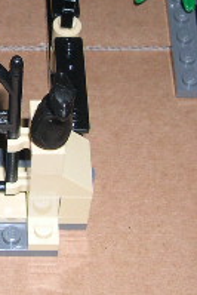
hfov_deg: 10.5
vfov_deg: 16.0
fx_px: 1041
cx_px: -86
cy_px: 61
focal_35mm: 127
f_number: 7.6
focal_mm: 8
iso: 100
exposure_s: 1/60
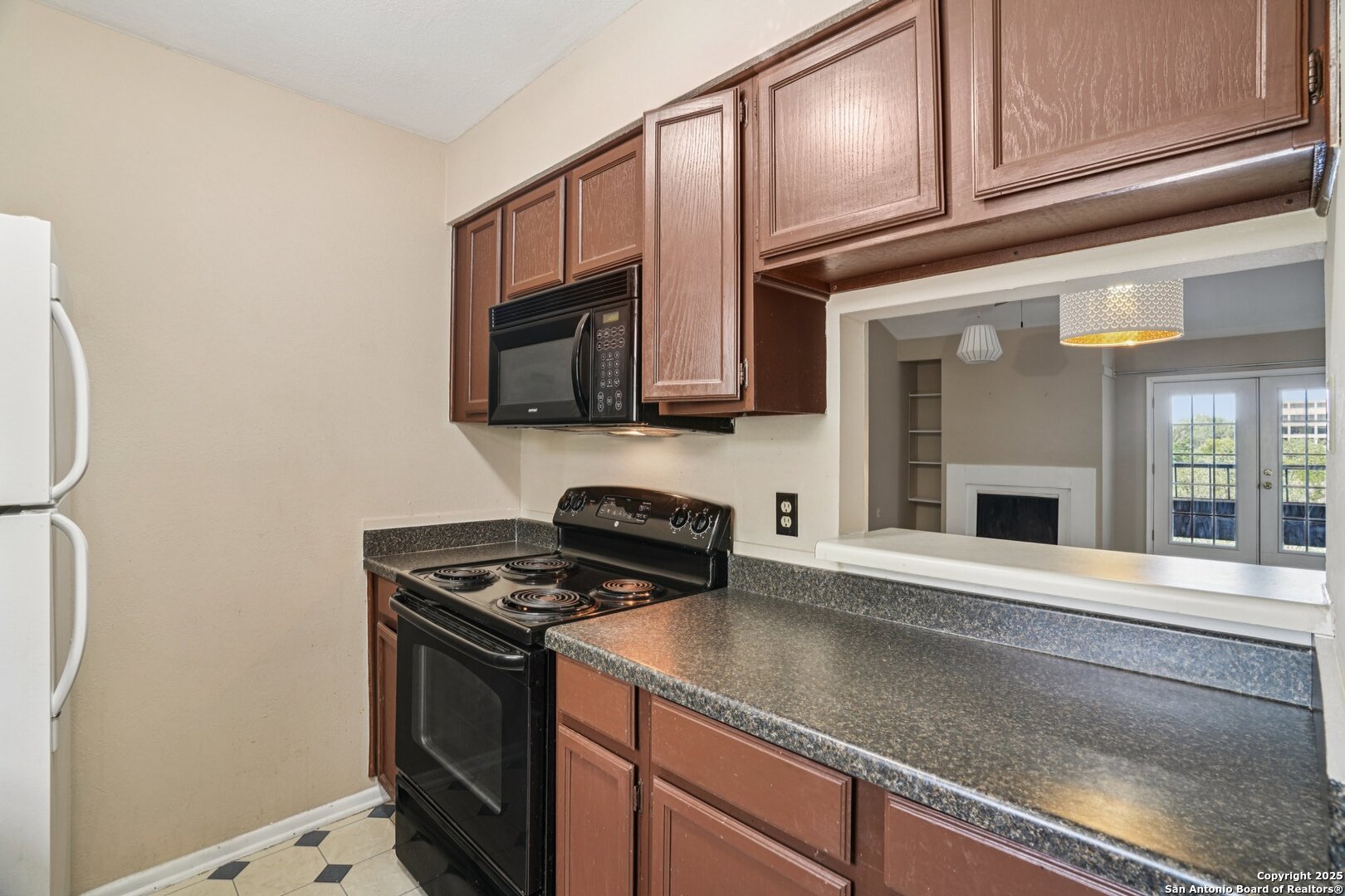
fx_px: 598
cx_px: 672
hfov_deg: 96.7
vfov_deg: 73.7
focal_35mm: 16
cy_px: 448
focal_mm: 16
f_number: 8
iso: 400
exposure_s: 1/2
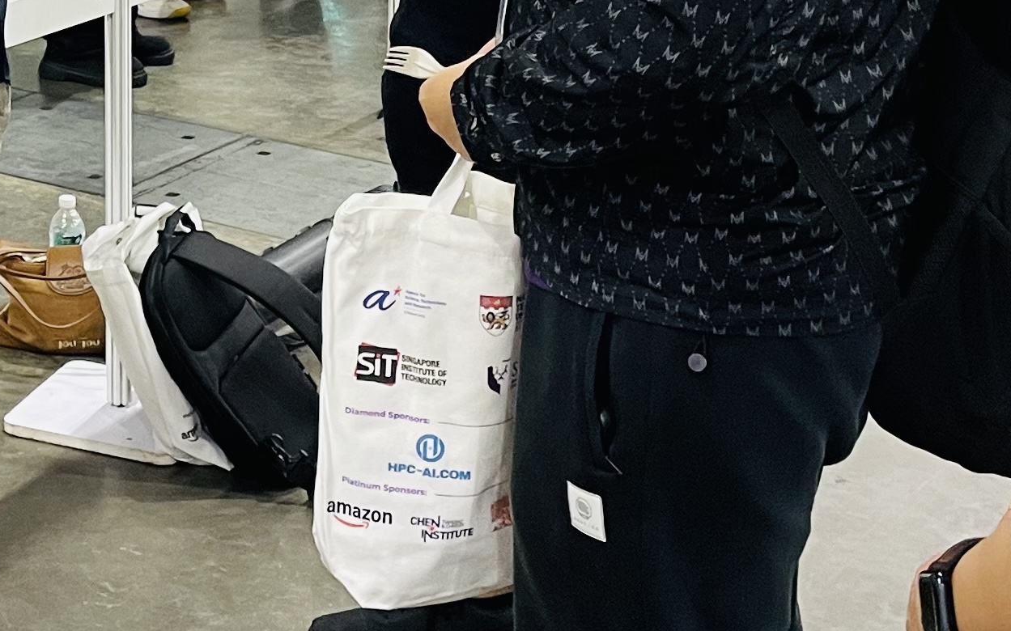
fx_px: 2452
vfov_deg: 14.0
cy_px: -241
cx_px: -39
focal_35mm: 89
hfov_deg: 22.3
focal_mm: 4.2
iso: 200
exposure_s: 1/50
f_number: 1.6
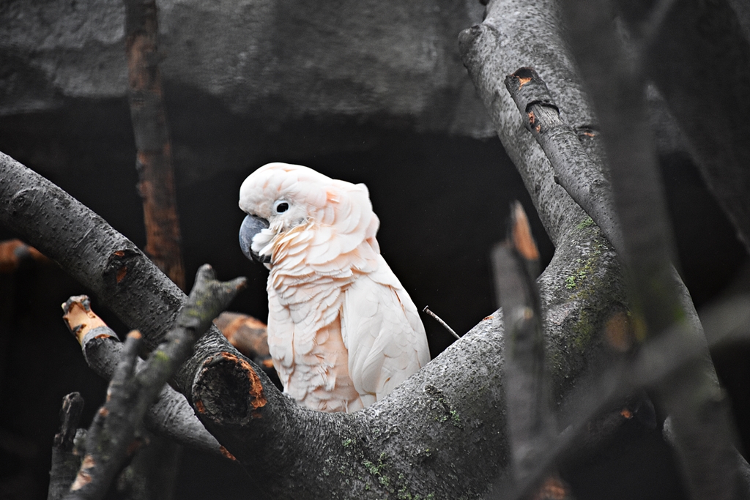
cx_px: 375
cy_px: 250
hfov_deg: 9.8
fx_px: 4375
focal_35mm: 210
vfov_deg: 6.5
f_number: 5.6
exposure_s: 1/500
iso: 2500
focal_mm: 140
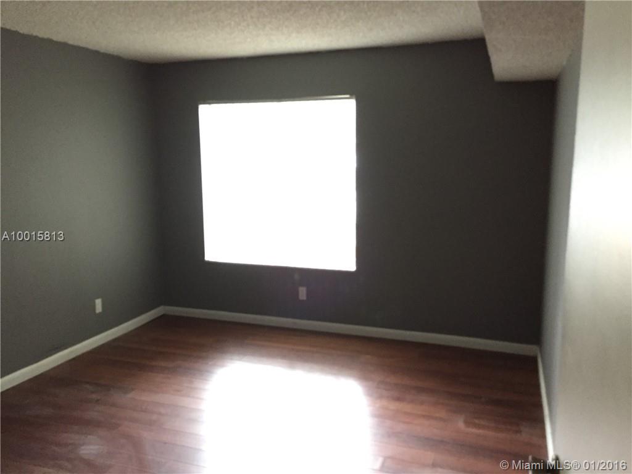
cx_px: 316
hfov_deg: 61.7
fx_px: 529
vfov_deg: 48.2
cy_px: 237
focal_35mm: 29
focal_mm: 4.15
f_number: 2.2
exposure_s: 1/15
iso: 250
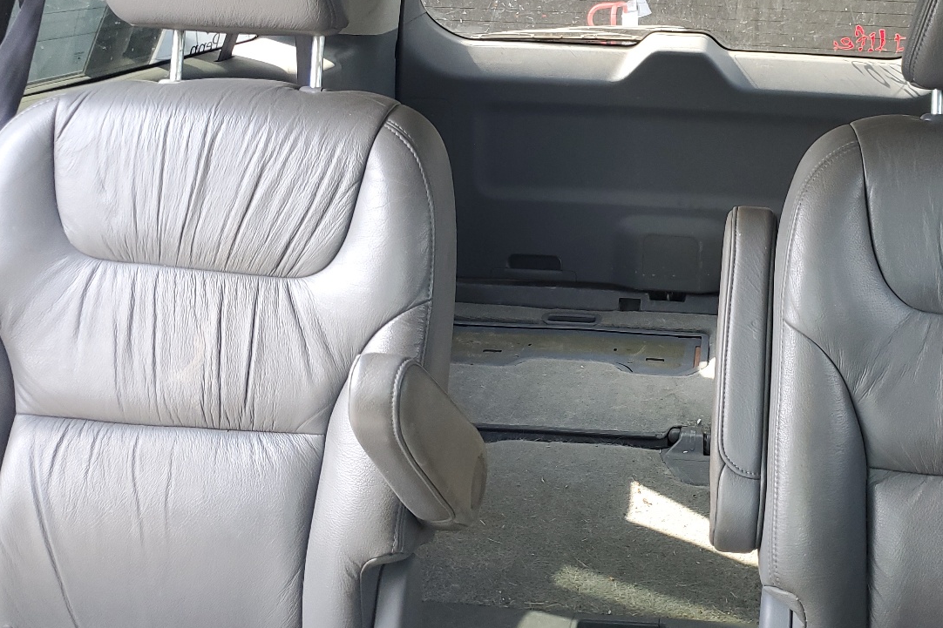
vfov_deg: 32.7
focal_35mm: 40
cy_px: 150
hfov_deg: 47.1
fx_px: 1048
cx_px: 682
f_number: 1.5
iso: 73
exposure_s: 1/120
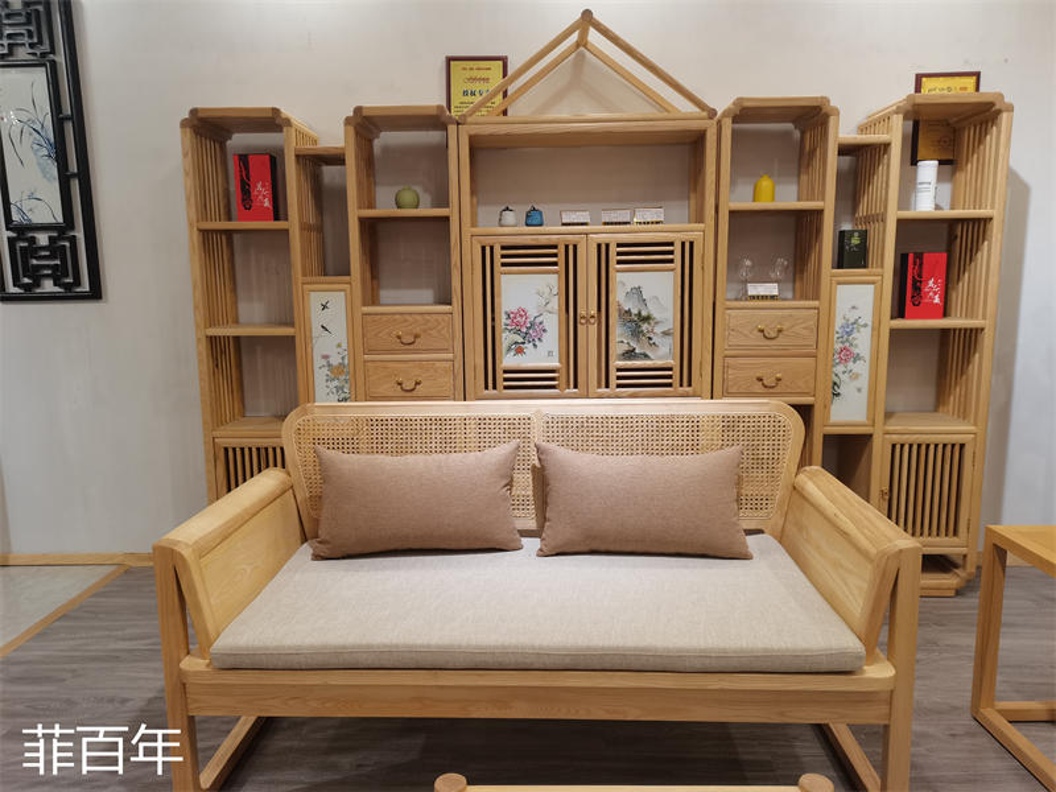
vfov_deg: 53.1
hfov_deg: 67.3
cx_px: 528
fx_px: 793
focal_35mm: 26
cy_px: 396
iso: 160
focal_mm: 5.58
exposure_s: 1/50
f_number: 1.8
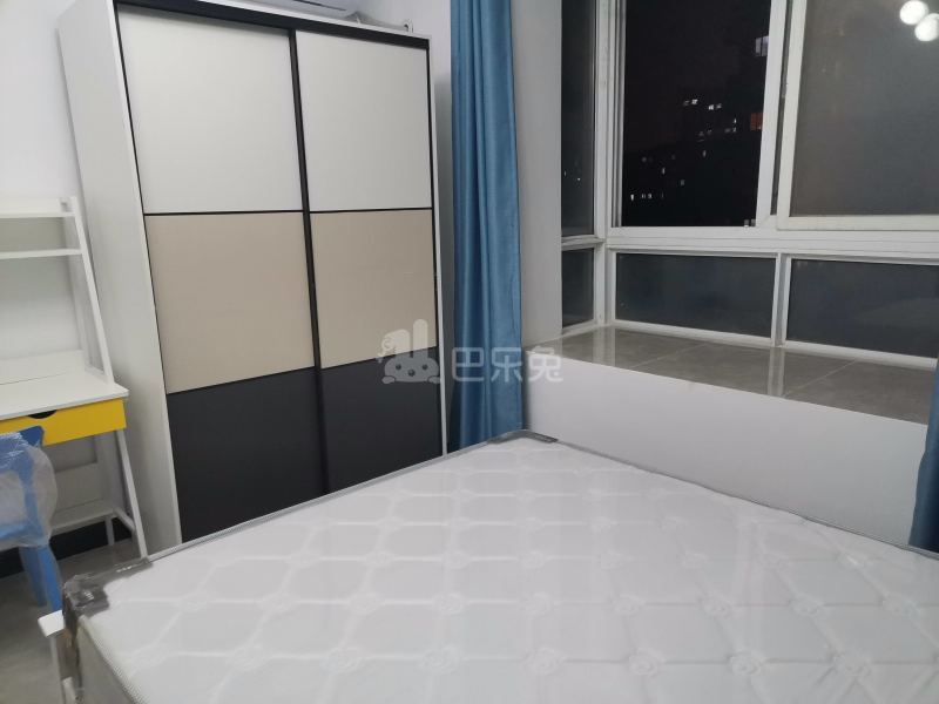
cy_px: 352
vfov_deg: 53.1
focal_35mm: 26
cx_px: 470
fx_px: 705
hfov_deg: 67.3
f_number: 1.8
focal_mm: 5.5
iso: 250
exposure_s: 1/33.3
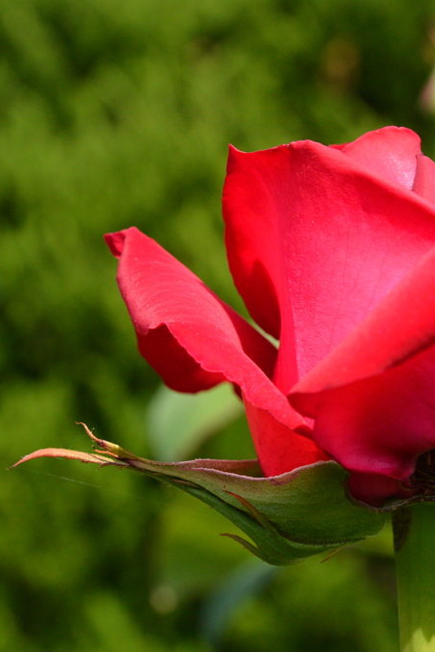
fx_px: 1322
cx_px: 277
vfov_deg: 27.7
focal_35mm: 73
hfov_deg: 18.6
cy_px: 326
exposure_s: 1/1000
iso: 160
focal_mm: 18
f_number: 4
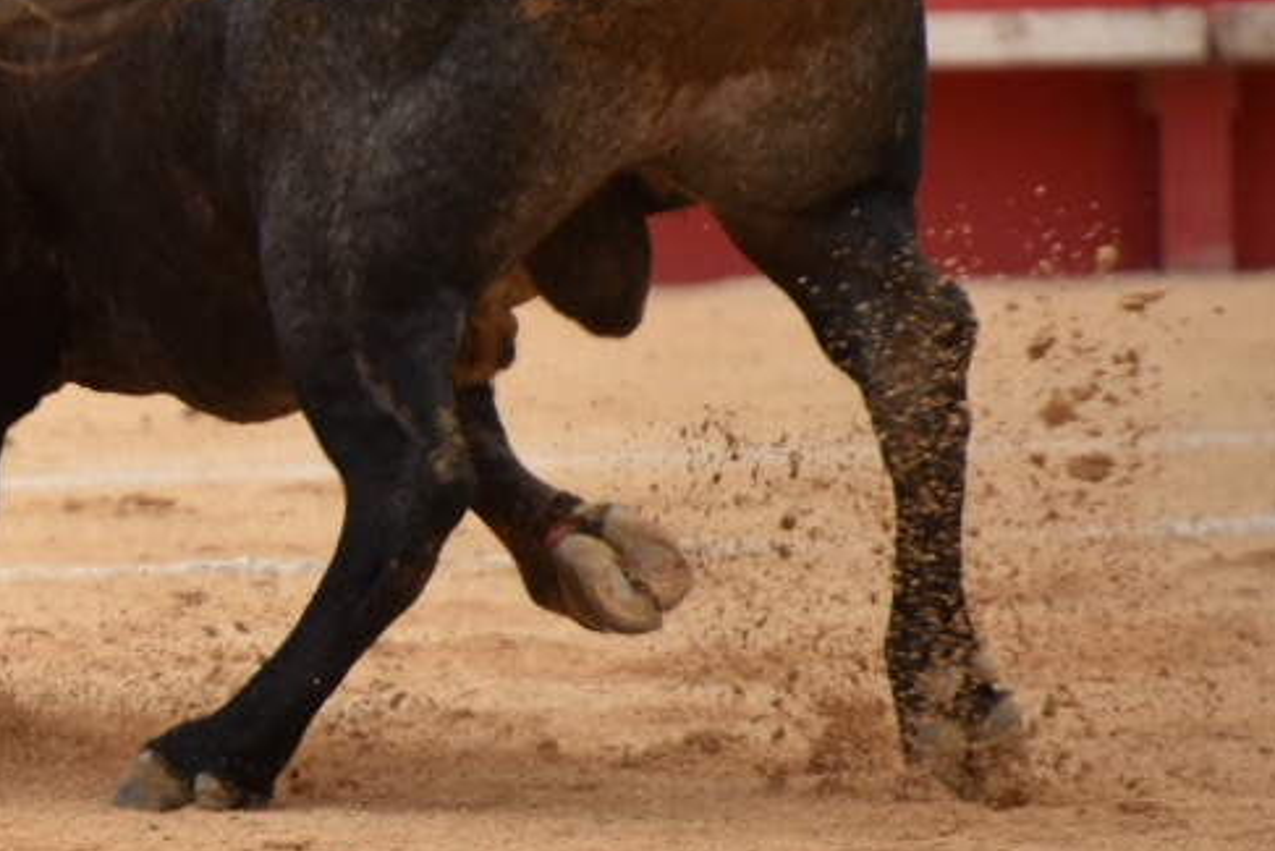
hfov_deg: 2.1
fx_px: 35354
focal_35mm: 998
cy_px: 118
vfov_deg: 1.4
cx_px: -652
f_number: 5.6
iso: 640
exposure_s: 1/640
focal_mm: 300
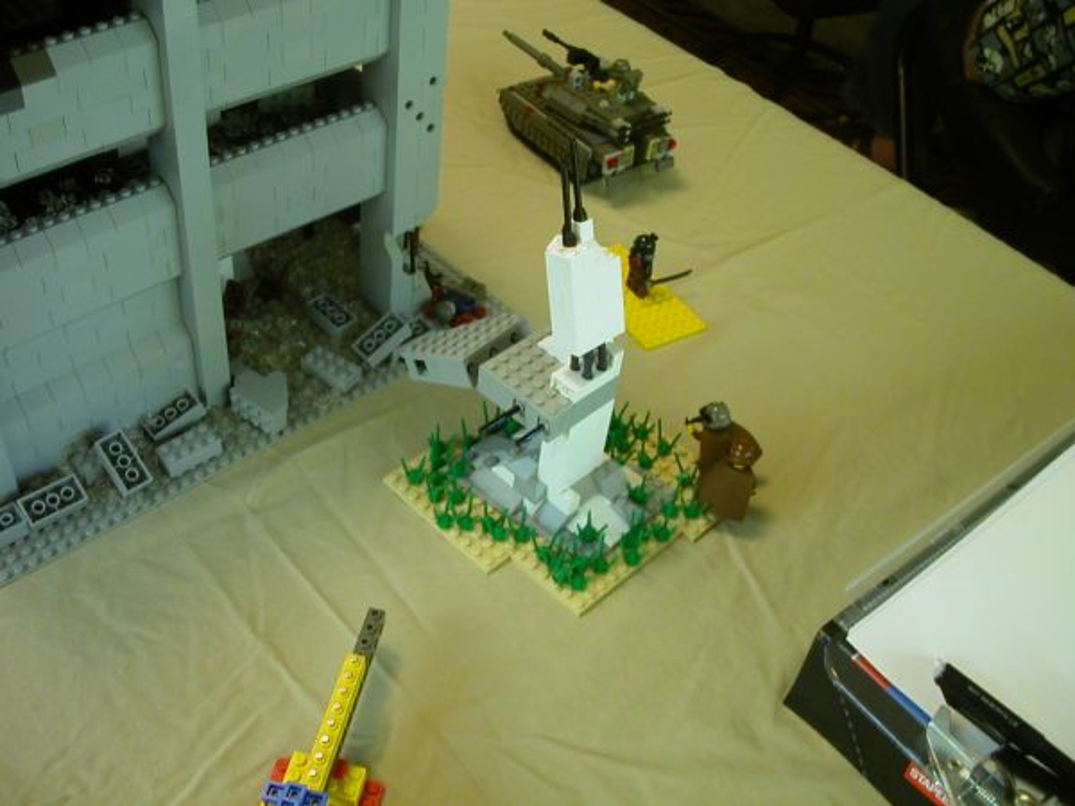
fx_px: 1149
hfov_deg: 50.1
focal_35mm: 37
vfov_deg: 38.7
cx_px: 538
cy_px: 403
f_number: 2.7
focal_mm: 5.6
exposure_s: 1/10.3
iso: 100
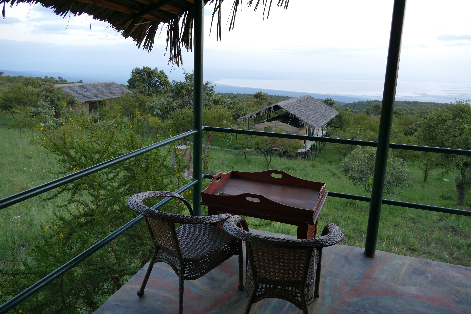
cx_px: 236
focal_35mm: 25
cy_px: 157
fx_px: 327
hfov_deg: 71.5
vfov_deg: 51.3
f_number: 2.8
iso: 250
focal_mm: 9.12
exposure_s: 1/60
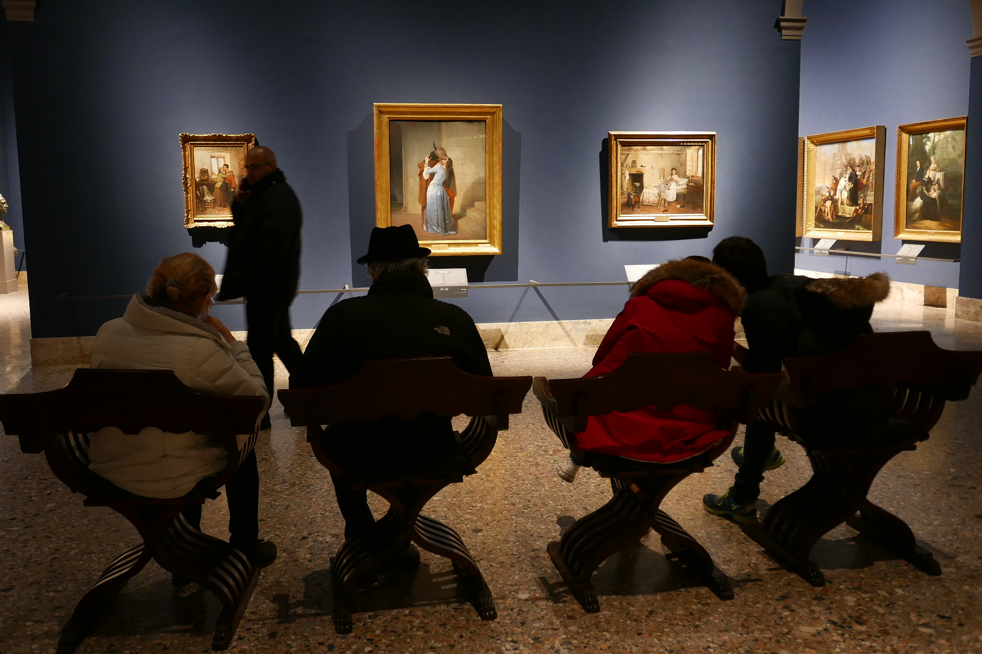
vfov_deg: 40.0
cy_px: 327
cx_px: 491
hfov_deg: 57.2
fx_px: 900
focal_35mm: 33
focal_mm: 14.9
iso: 800
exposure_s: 1/15
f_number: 2.2
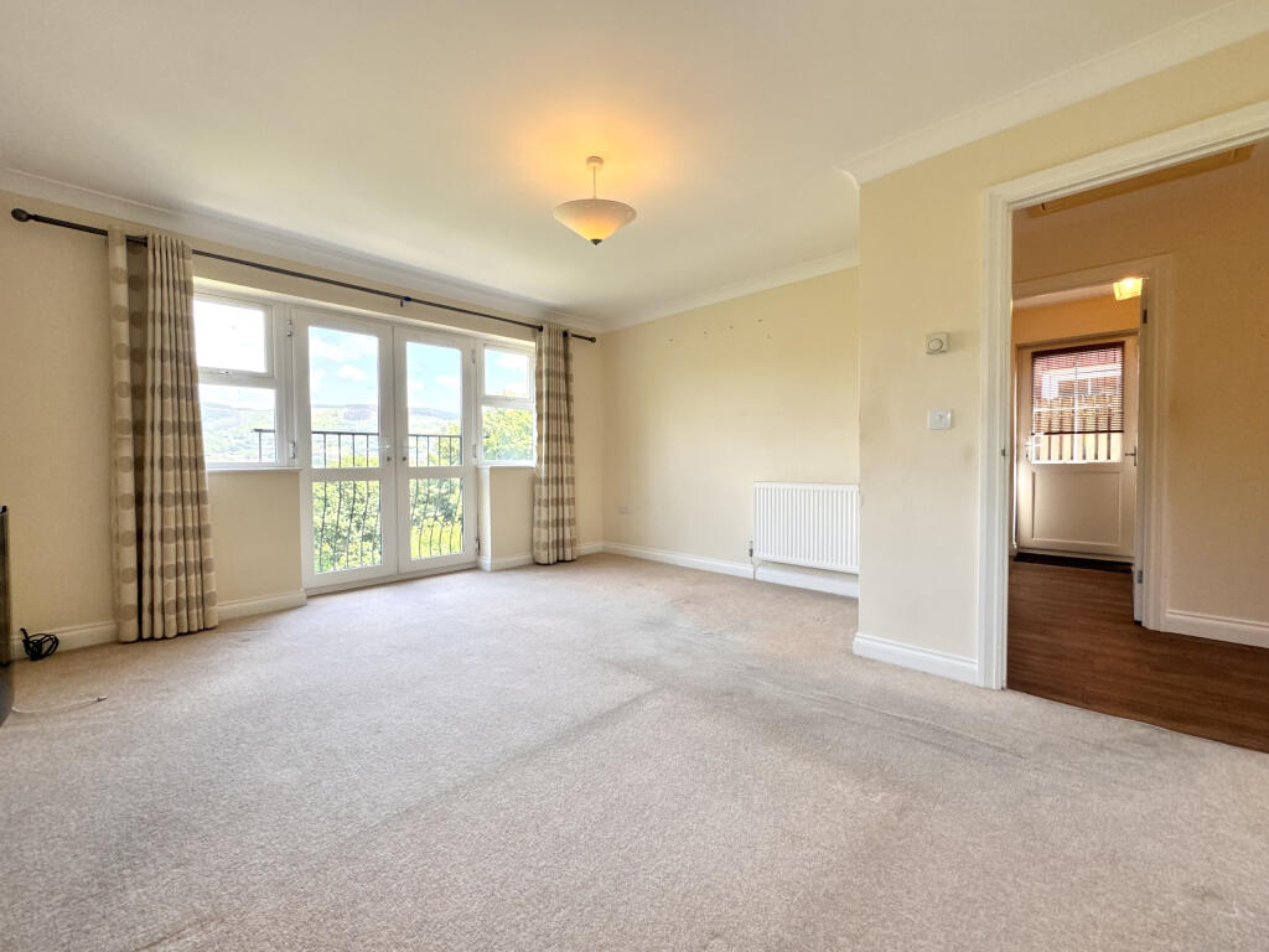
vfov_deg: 85.7
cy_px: 476
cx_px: 634
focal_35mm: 14
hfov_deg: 102.1
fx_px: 513
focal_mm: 2.22
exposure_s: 1/99
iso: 40
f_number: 2.2
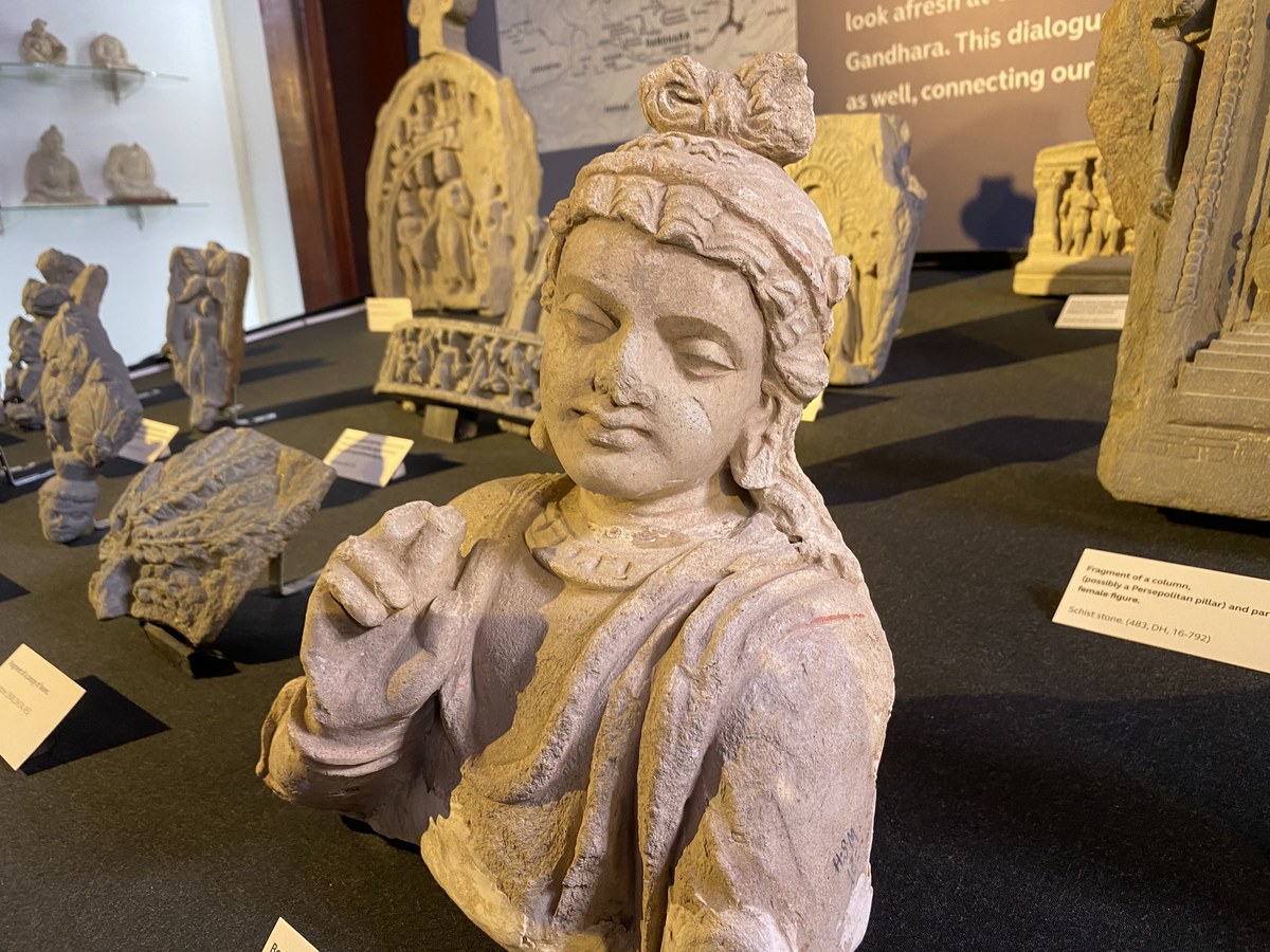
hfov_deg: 67.3
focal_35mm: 26
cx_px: 635
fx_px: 954
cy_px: 476
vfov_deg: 53.1
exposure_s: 1/50
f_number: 1.8
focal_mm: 4.25
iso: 80
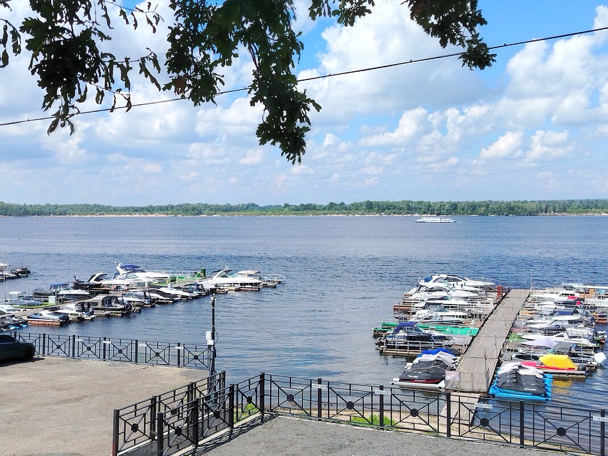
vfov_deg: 33.6
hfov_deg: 43.9
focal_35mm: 43
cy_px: 228
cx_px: 304
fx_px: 755
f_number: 1.75
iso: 100
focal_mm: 5.25
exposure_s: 1/996
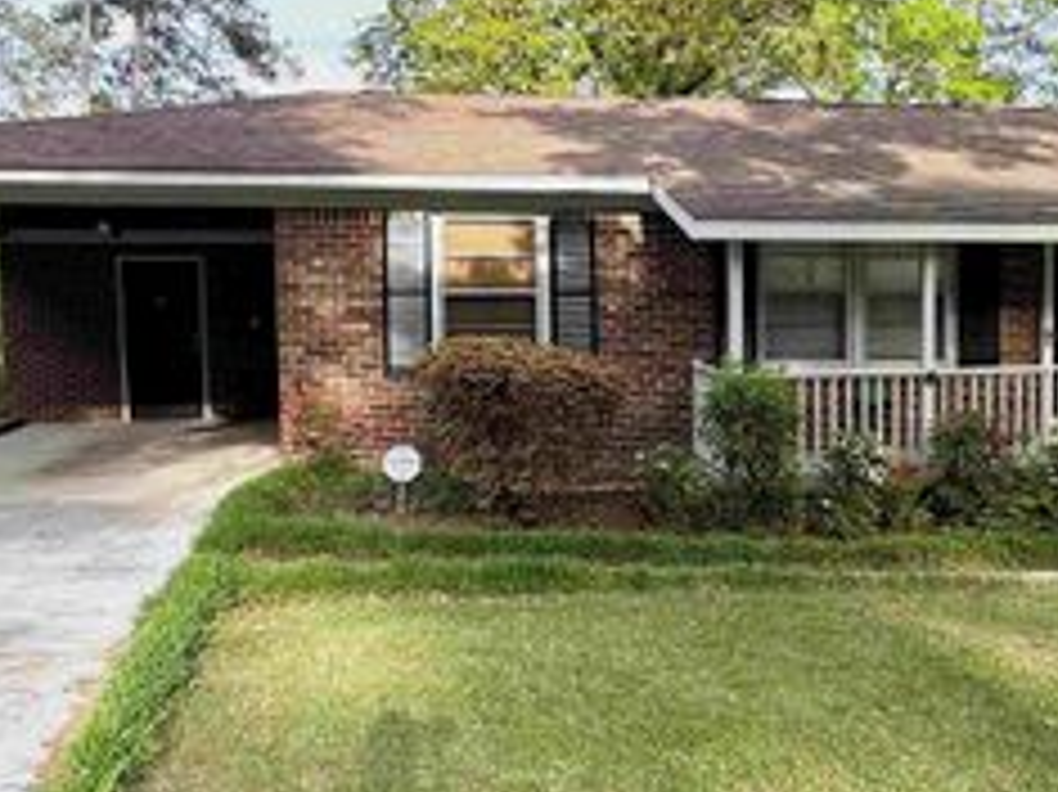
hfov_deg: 53.5
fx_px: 1039
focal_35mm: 34
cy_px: 382
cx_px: 648
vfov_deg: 41.8
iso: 40
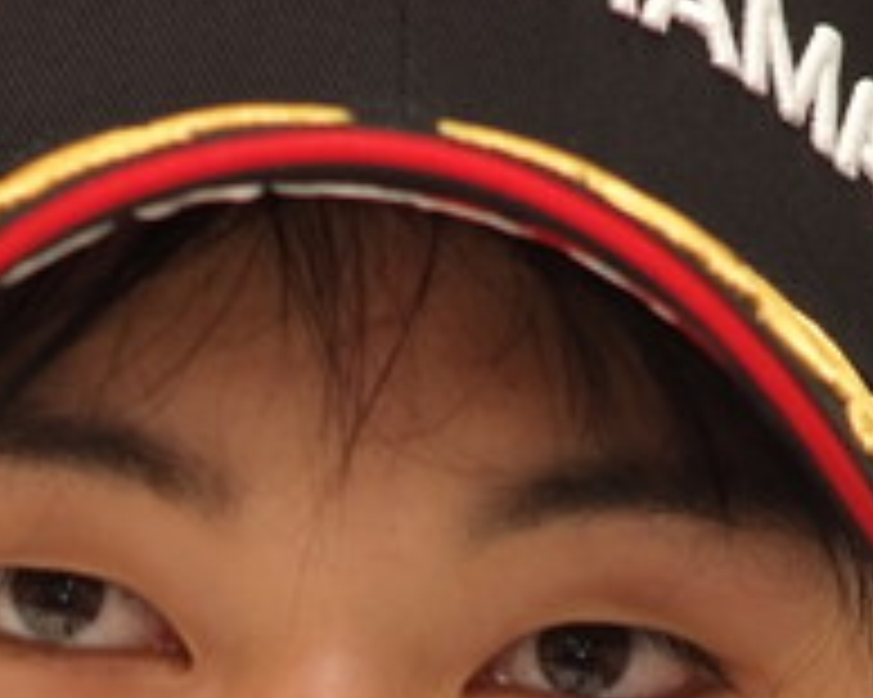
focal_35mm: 939
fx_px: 24249
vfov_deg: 1.6
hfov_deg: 2.1
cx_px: -36
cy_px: 959
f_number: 2.8
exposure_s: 1/125
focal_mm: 180
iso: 400
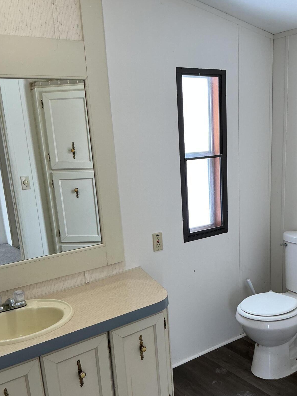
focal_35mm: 37
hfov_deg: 38.6
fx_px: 423
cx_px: 171
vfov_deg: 49.7
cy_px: 247
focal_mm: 3
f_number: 1.8
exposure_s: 1/60
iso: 32
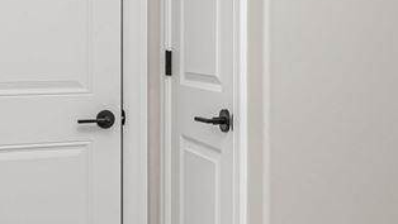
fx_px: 676
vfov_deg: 18.7
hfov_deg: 32.6
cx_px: 261
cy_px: 55
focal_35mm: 64
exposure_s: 1/60
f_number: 10
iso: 1250
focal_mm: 10
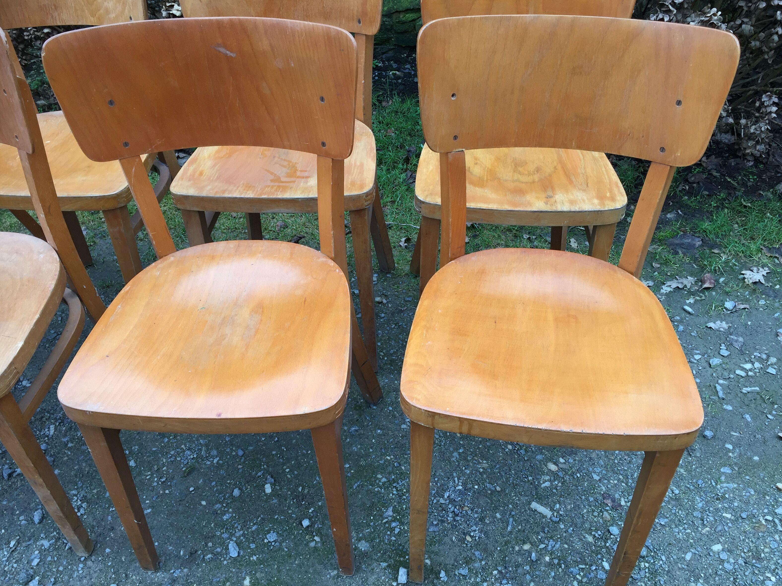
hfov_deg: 60.0
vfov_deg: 46.8
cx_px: 393
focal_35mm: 30
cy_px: 295
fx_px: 678
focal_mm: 4.15
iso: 40
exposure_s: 1/100
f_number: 2.2
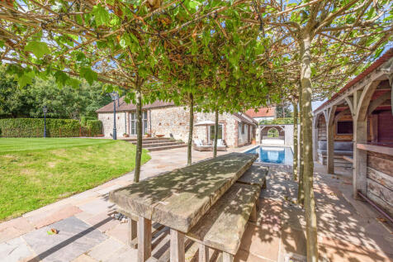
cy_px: 131
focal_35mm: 14
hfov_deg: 104.3
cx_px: 196
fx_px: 153
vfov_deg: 81.2
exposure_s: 1/250
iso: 100
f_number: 11
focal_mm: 14
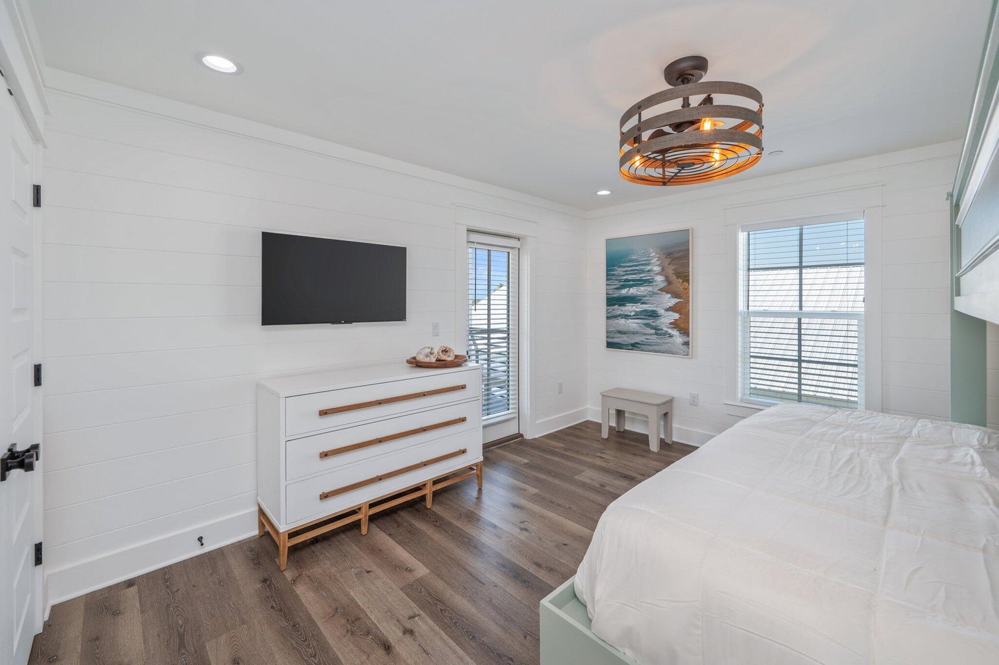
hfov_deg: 104.3
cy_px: 332
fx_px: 388
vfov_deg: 81.1
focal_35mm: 14
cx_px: 500
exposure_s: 1/40
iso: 160
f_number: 9
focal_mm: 14
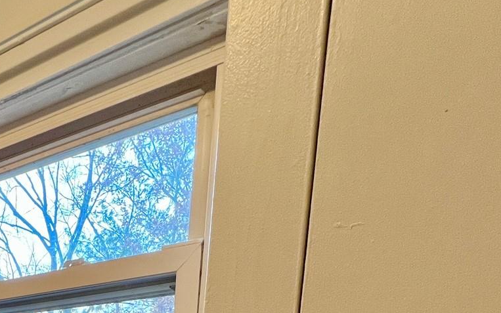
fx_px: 505
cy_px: 486
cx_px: -10
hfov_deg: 44.2
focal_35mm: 37
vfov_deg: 25.0
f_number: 1.8
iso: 125
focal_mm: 1.57
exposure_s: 1/120
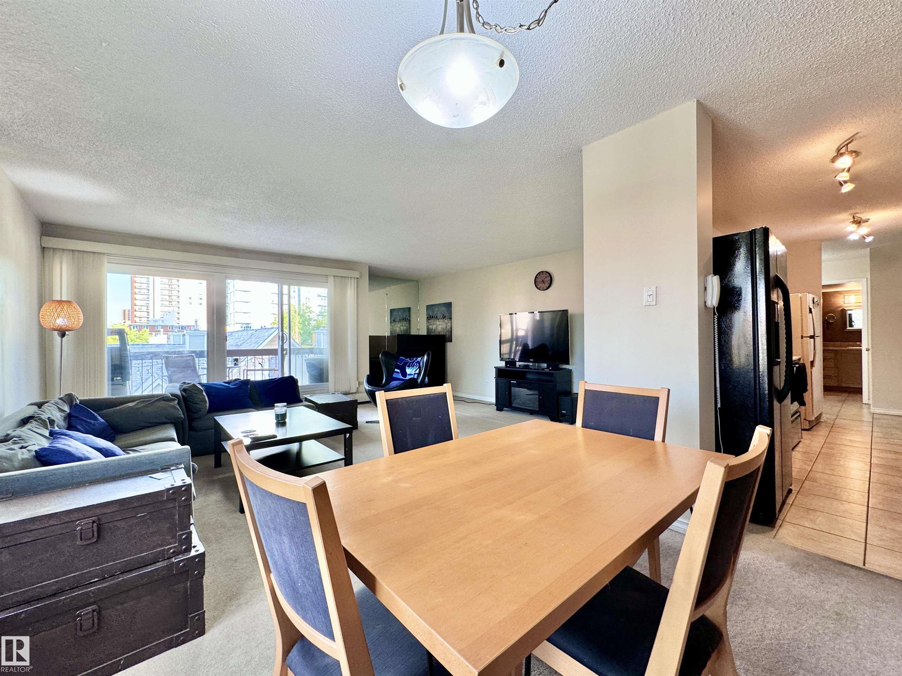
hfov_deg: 102.1
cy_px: 338
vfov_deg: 85.7
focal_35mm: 14
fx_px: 365
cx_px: 451
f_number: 2.2
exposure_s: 1/60
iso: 160
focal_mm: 2.22
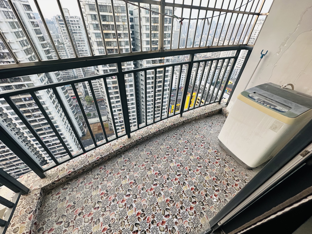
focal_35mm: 14
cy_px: 117
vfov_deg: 85.7
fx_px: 126
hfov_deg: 102.1
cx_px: 156
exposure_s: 1/99
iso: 100
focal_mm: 2.22
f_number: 2.2
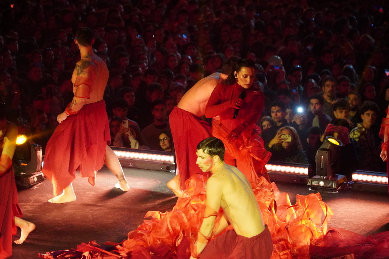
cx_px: 194
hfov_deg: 13.0
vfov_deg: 8.7
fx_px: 1702
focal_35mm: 158
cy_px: 130
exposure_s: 1/200
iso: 6400
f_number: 4
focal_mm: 105
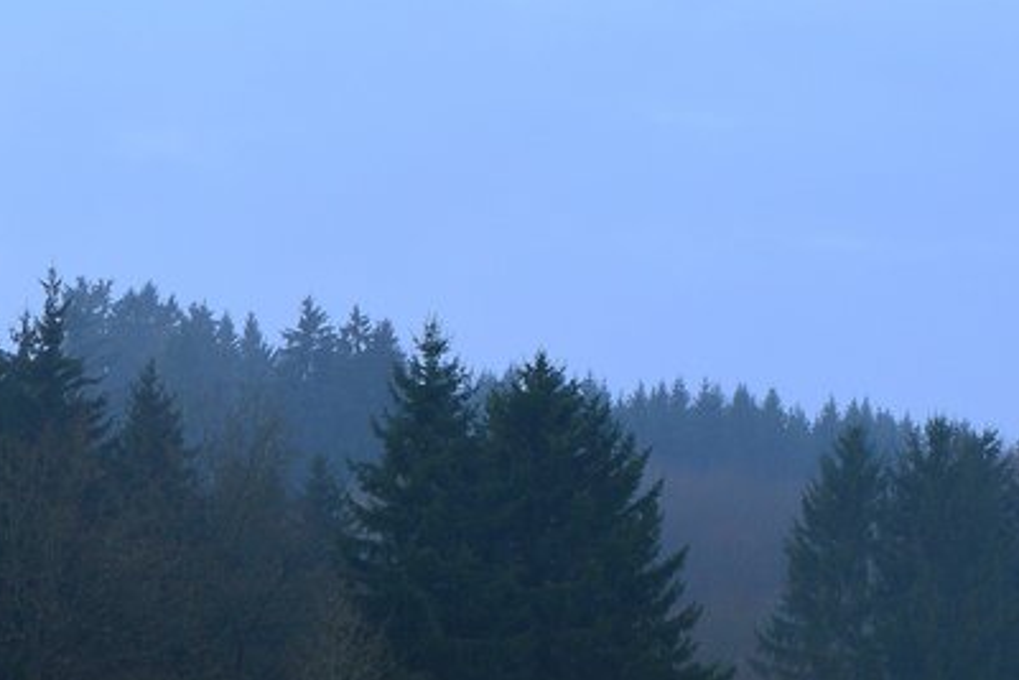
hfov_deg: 14.2
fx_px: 4077
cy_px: 458
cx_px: 428
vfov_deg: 9.5
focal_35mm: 144
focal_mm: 32
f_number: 10
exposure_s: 1/30
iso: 100
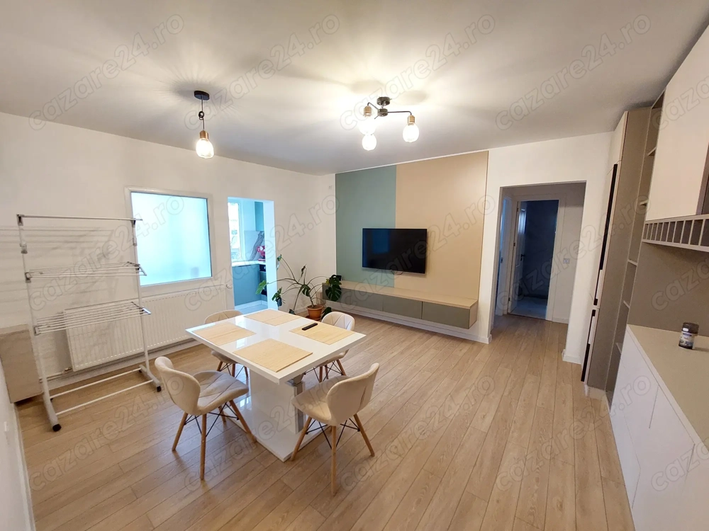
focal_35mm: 13
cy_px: 266
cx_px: 354
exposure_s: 1/50
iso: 320
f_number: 2.2
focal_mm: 1.74
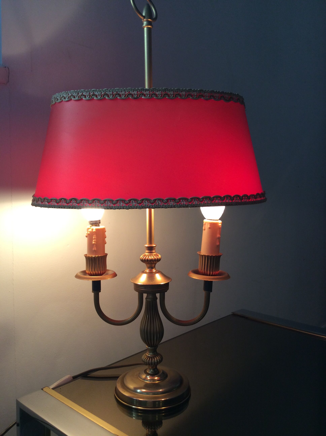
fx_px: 403
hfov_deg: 44.1
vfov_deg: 56.9
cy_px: 218
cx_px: 163
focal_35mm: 32
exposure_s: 1/50
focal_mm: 3.3
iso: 40
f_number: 2.4
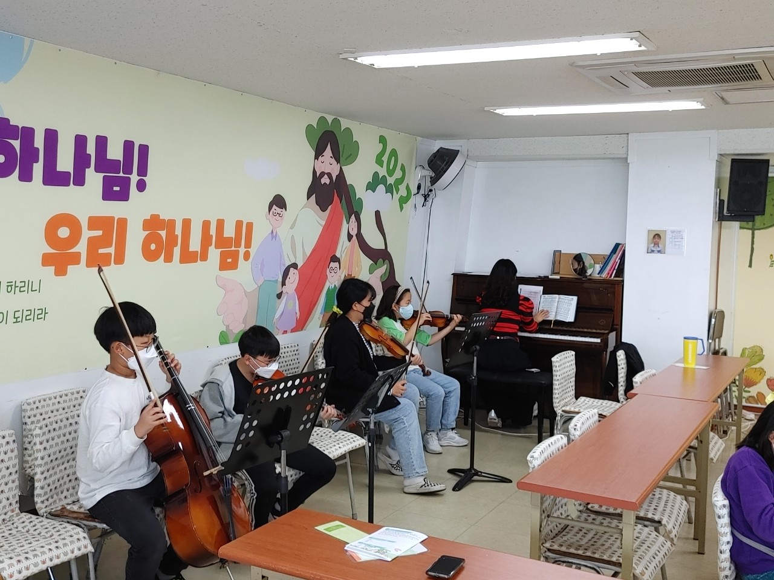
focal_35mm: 39
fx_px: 872
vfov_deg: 36.8
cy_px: 290
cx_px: 387
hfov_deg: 47.9
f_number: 1.8
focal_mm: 4.81
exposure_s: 1/120
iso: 200
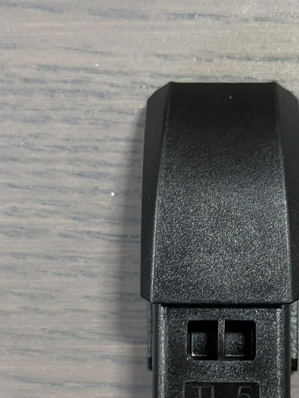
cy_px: 250
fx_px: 1209
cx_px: 221
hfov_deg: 14.0
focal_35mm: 105
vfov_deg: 18.7
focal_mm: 6.76
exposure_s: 1/60
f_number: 1.78
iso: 250
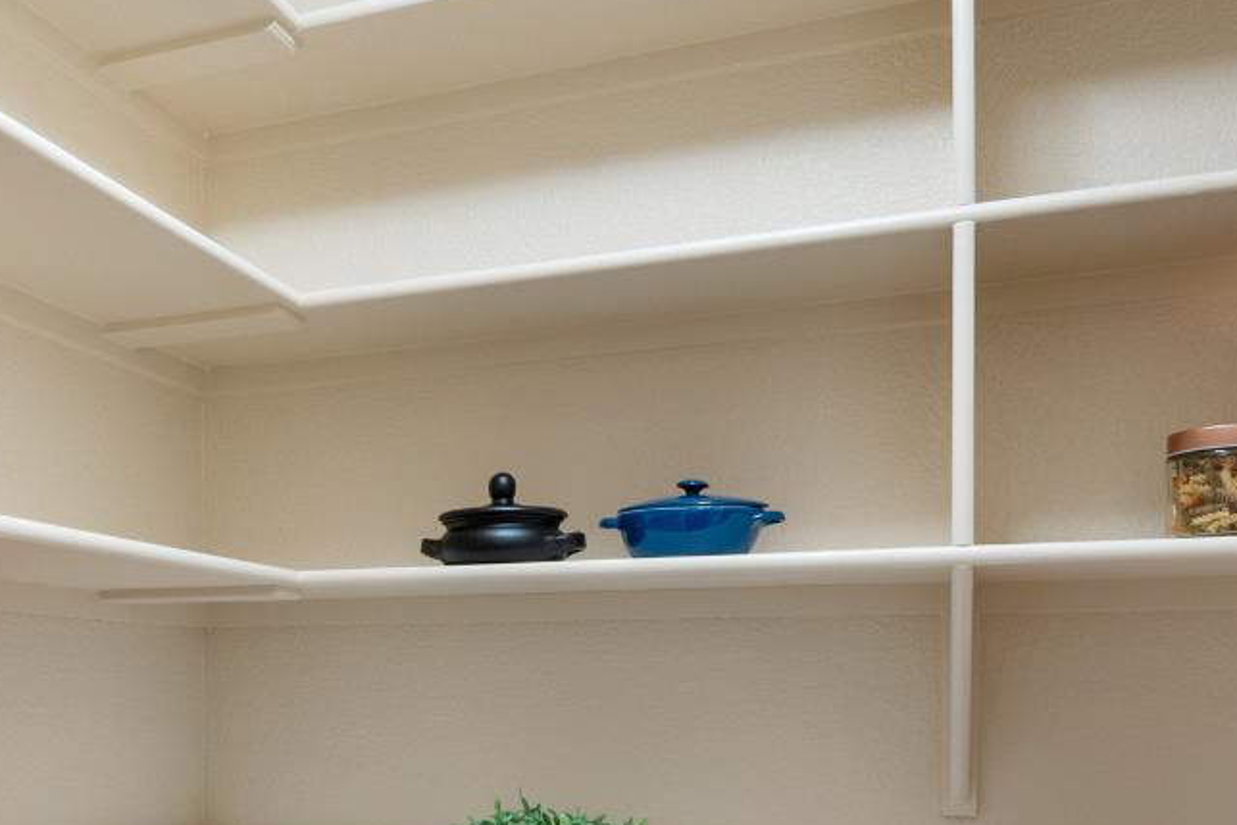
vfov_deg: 31.2
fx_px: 1443
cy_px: 642
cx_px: 214
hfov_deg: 43.8
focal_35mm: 42
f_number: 8
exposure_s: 1/3
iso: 320
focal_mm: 12
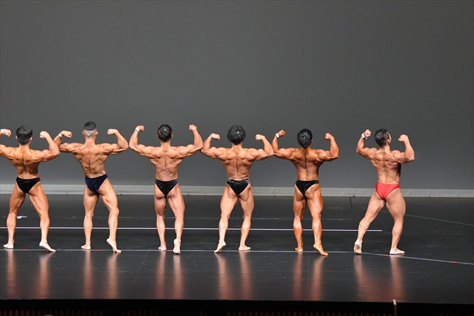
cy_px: 158
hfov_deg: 11.8
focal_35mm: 174
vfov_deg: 7.9
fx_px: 2290
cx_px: 237
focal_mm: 116
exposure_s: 1/400
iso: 5000
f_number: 5.6
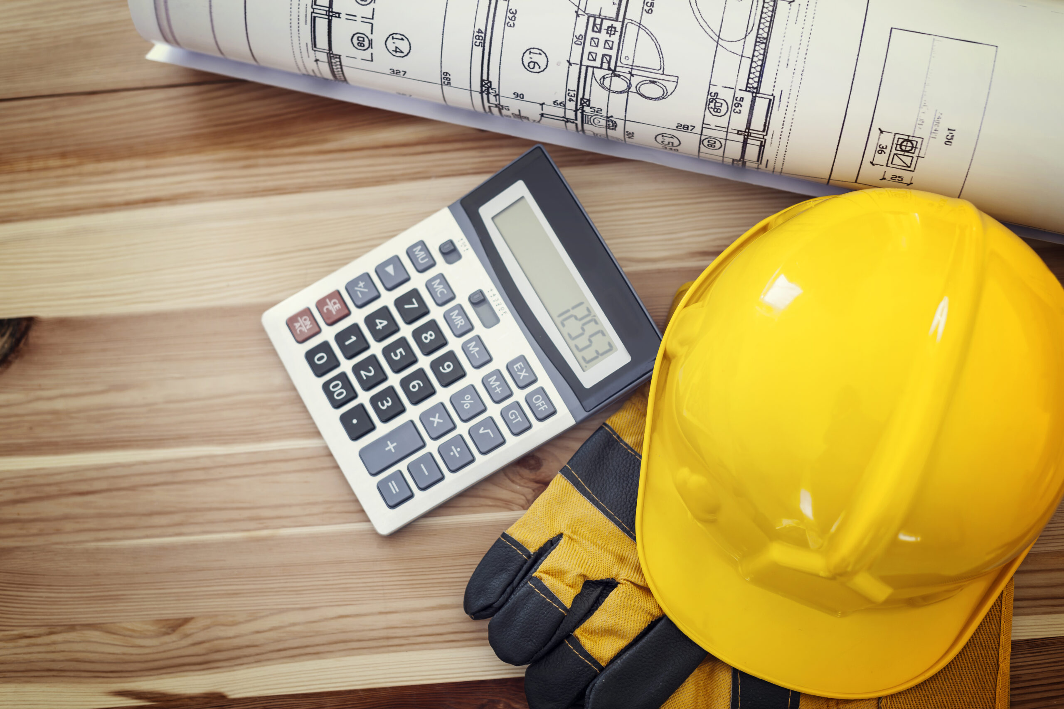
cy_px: 354
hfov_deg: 39.6
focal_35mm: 50
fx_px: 1478
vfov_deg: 27.0
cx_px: 532
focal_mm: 50
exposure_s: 1/200
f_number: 3.2
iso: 100
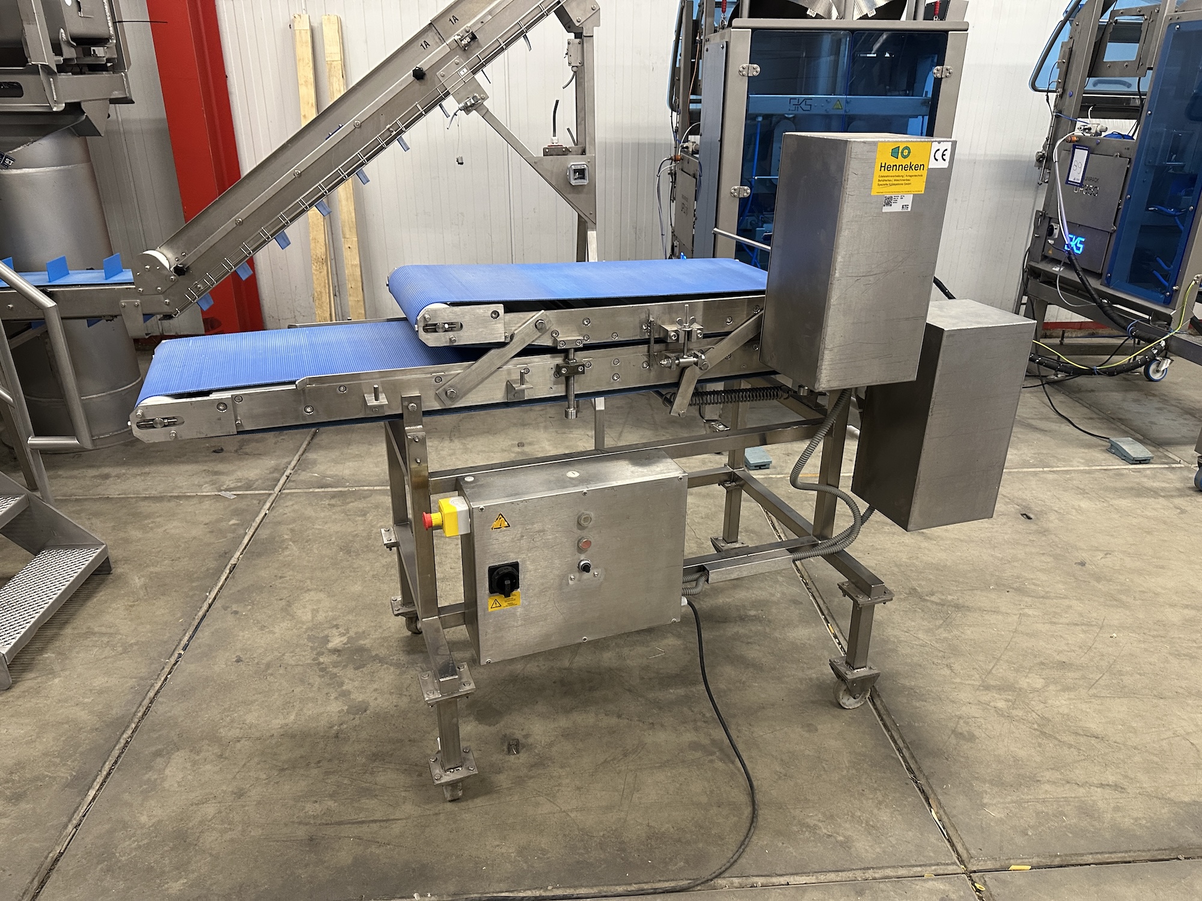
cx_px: 601
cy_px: 450
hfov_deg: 71.6
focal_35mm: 24
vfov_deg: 56.8
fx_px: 833
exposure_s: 1/50
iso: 400
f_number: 1.78
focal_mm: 6.86
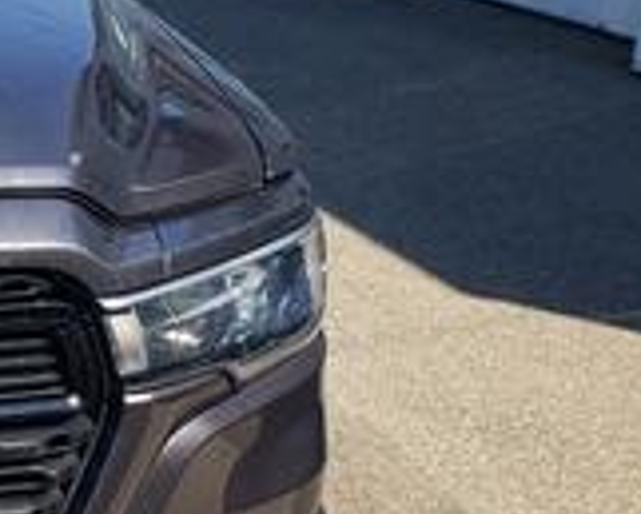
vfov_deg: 15.3
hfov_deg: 15.7
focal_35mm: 101
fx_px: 1917
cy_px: 271
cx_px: -581
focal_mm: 4.3
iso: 50
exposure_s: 1/681
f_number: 2.4
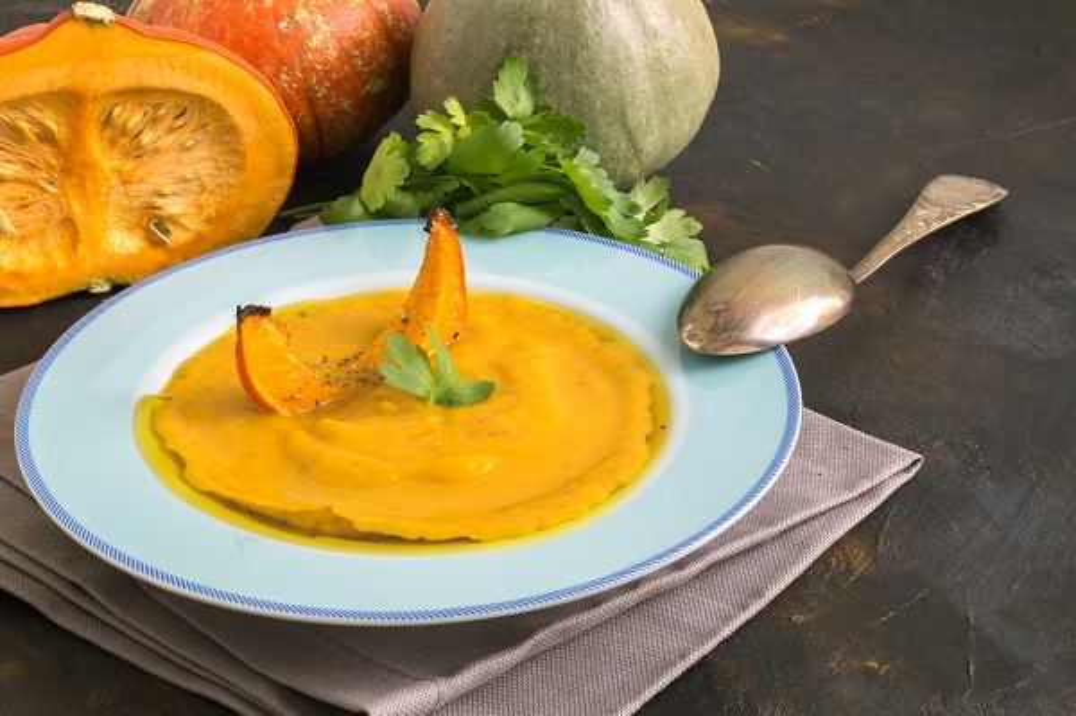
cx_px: 538
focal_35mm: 82
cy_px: 358
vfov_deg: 16.5
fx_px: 2464
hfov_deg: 24.6
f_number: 20
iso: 200
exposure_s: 1/5
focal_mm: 55
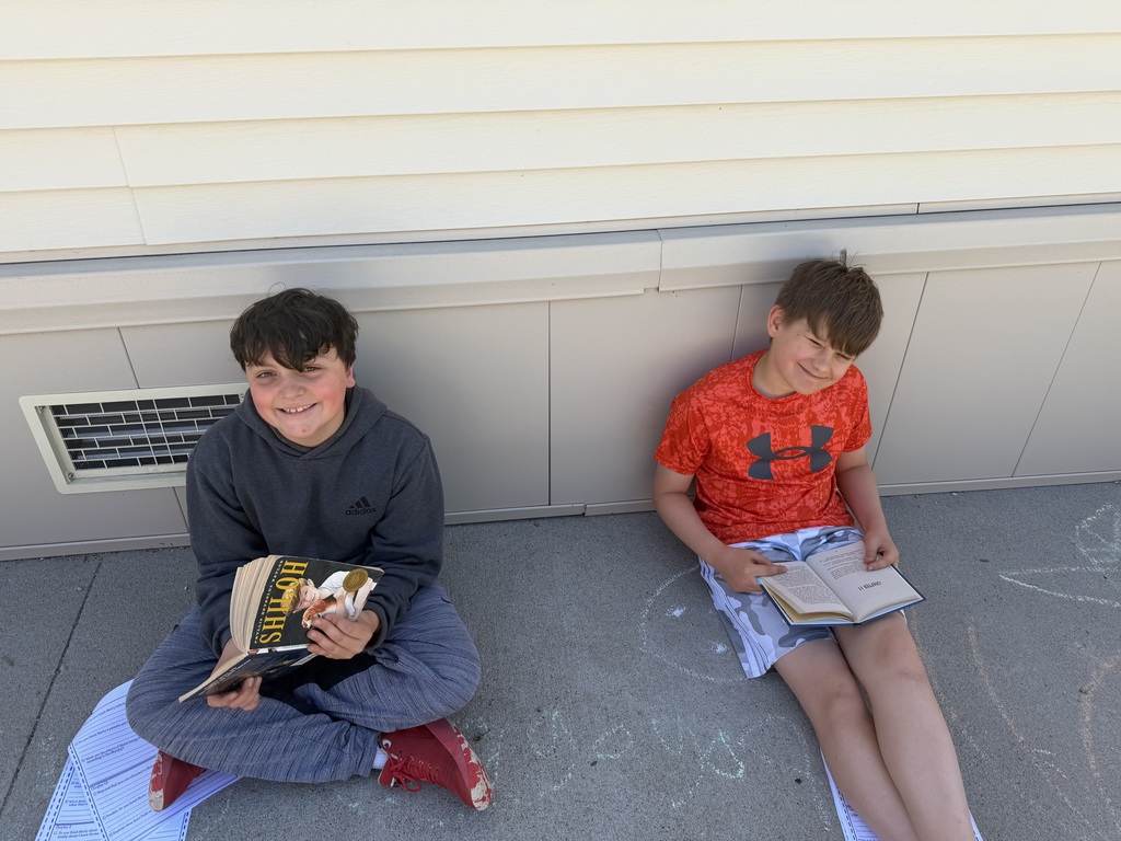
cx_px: 560
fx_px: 777
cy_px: 420
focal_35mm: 24
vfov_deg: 56.8
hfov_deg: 71.6
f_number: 1.78
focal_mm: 6.76
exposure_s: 1/1250
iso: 80
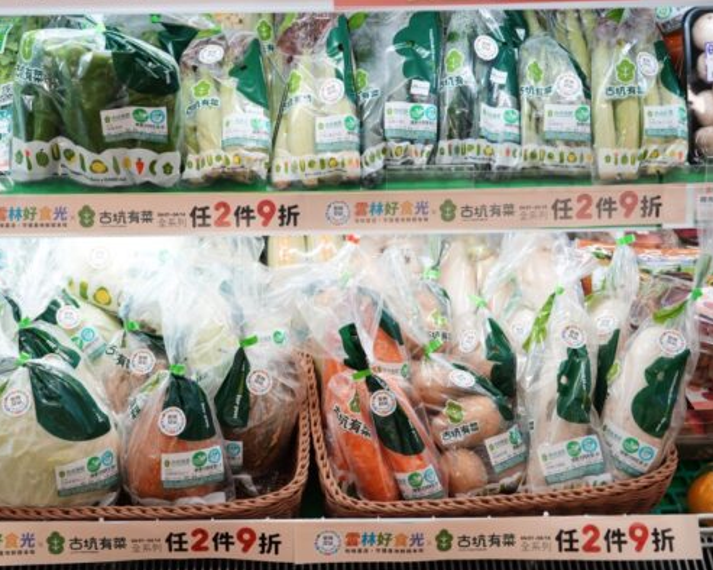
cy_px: 284
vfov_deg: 37.3
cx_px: 285
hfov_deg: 45.6
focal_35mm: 40
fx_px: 844
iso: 800
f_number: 2.8
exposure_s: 1/250
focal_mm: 35
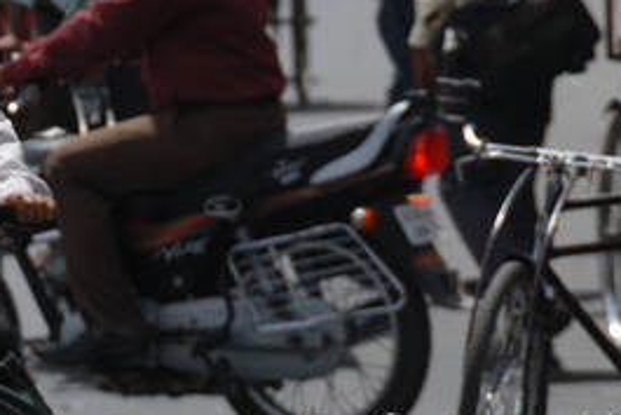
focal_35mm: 791
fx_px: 13652
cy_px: -59
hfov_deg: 2.6
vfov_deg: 1.7
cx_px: 98
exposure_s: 1/400
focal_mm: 200
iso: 100
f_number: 7.1
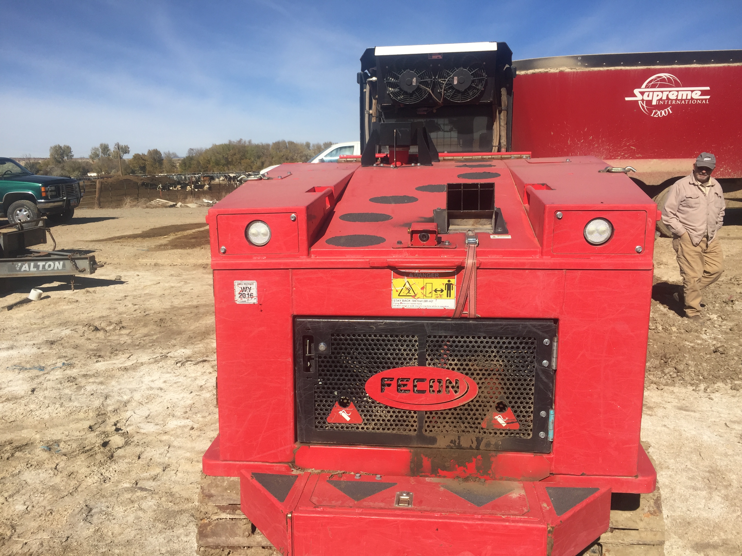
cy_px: 278
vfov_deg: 48.2
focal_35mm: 29
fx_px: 622
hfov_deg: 61.7
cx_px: 371
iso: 32
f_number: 2.2
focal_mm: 4.15
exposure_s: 1/2475
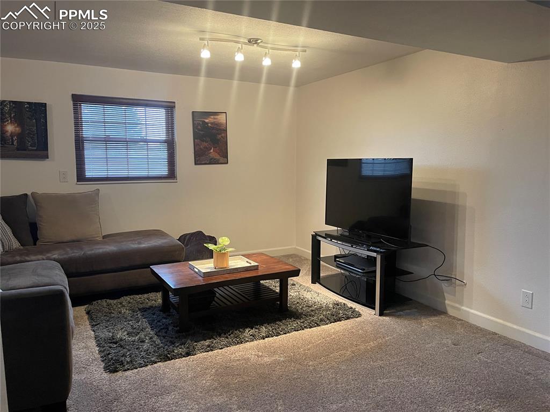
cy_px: 206
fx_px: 397
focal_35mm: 25
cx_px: 275
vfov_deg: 54.8
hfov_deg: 69.4
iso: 500
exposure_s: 1/60
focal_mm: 5.1
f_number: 1.6
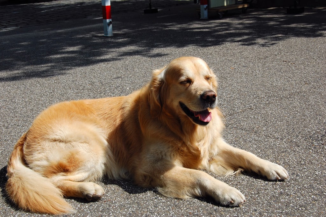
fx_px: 434
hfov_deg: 41.1
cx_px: 163
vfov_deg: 28.0
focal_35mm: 48
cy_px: 108
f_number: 9
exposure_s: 1/320
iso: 200
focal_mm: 32
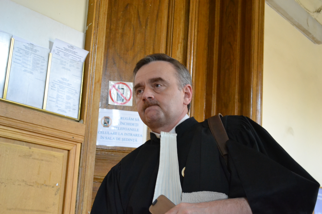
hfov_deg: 36.9
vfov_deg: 25.1
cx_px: 161
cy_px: 107
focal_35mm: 54
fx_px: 483
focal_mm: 36
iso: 3200
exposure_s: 1/200
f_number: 5
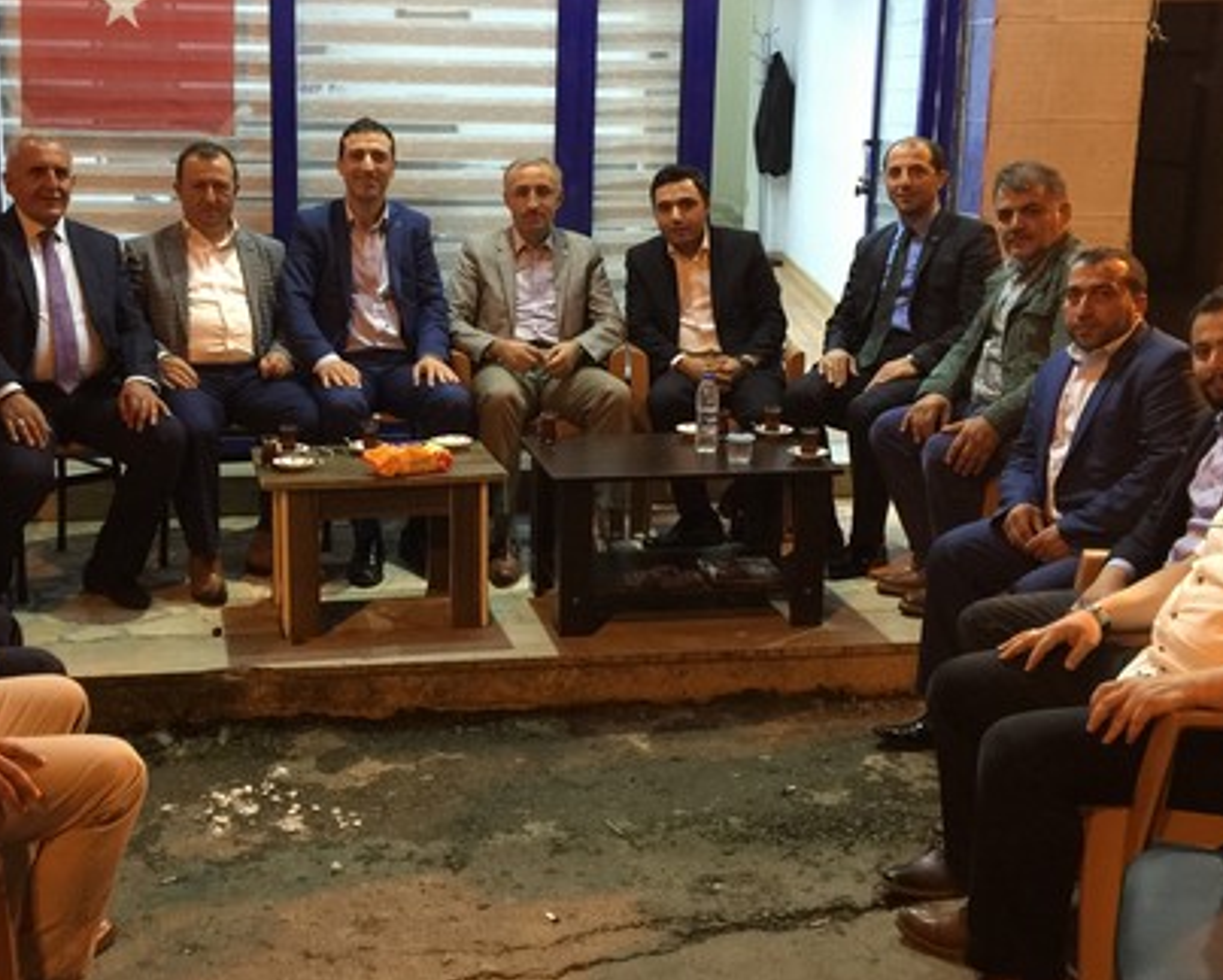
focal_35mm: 47
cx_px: 489
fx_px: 1702
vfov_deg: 32.1
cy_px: 461
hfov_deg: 39.3
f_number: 2.2
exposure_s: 1/10
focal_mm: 4.15
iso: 125
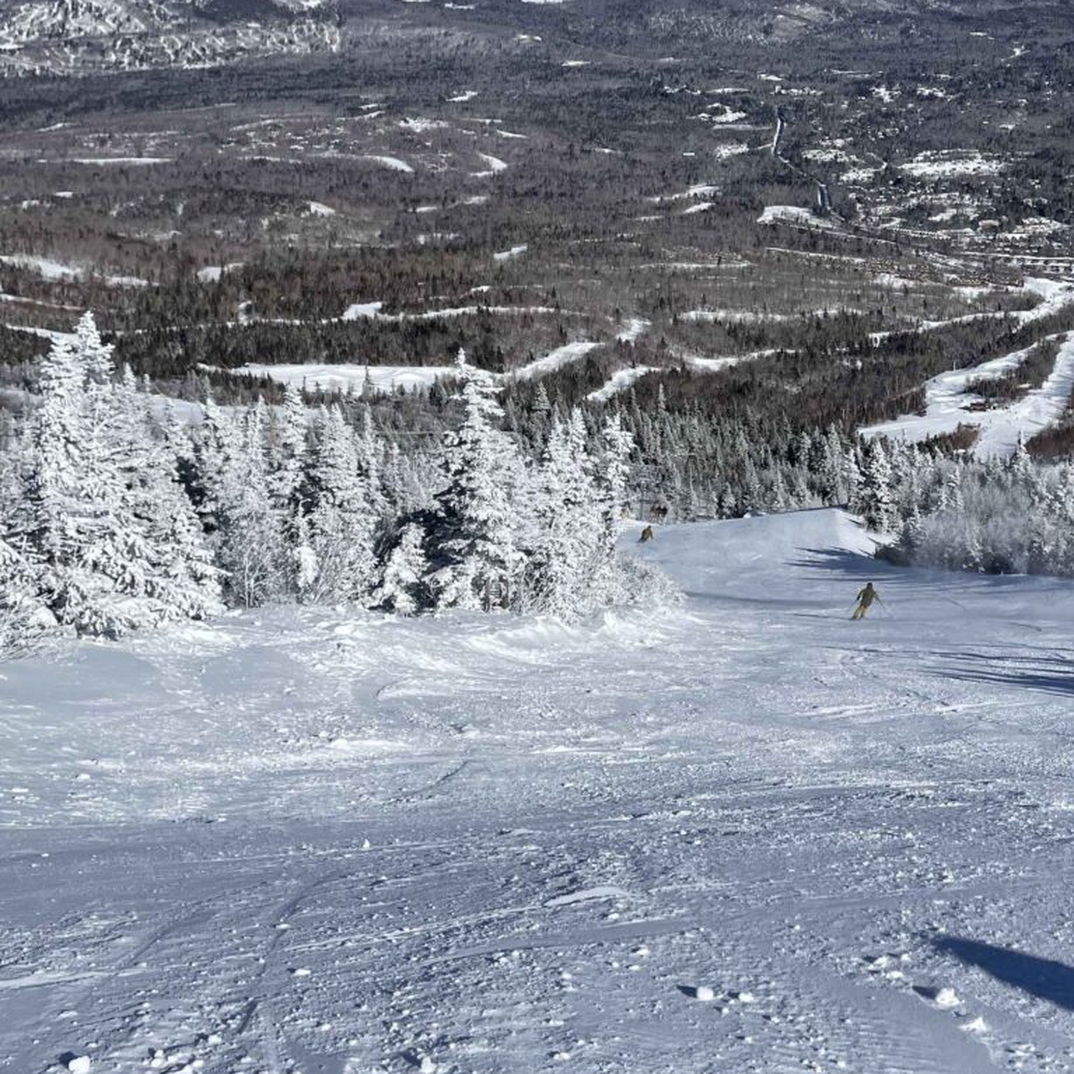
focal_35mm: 46
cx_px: 874
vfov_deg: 36.2
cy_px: 305
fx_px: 1615
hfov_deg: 35.5
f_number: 1.6
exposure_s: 1/9091
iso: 32
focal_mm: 4.2
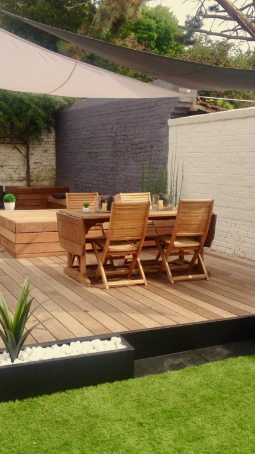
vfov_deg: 40.6
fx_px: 613
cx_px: 159
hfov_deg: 23.4
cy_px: 227
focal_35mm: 51
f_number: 2.4
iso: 64
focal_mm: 4.28
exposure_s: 1/986
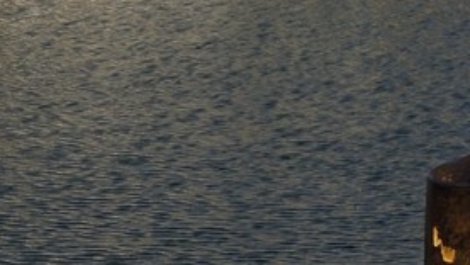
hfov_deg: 7.8
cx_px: 1203
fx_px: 3166
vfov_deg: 4.7
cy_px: -382
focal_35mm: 254
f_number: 13
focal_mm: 28
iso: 100
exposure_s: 1/100
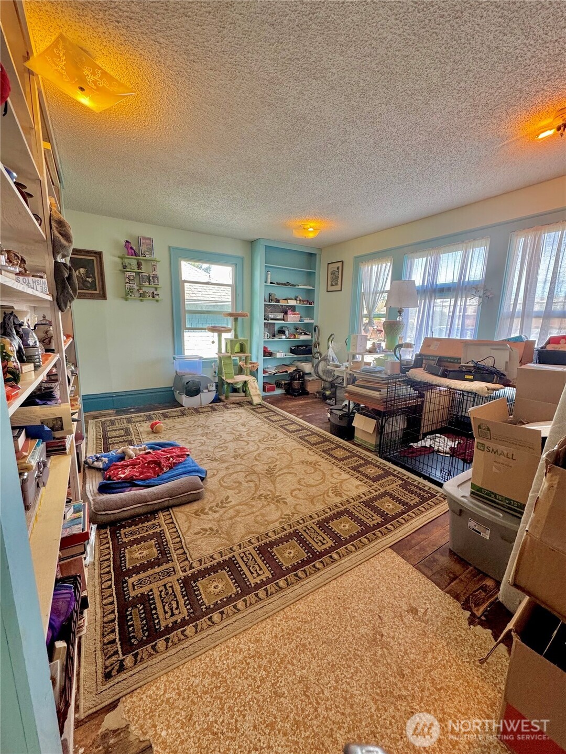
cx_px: 283
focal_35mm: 14
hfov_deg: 85.7
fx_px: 305
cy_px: 377
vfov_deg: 102.1
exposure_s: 1/120
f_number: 2.2
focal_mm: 2.22
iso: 250
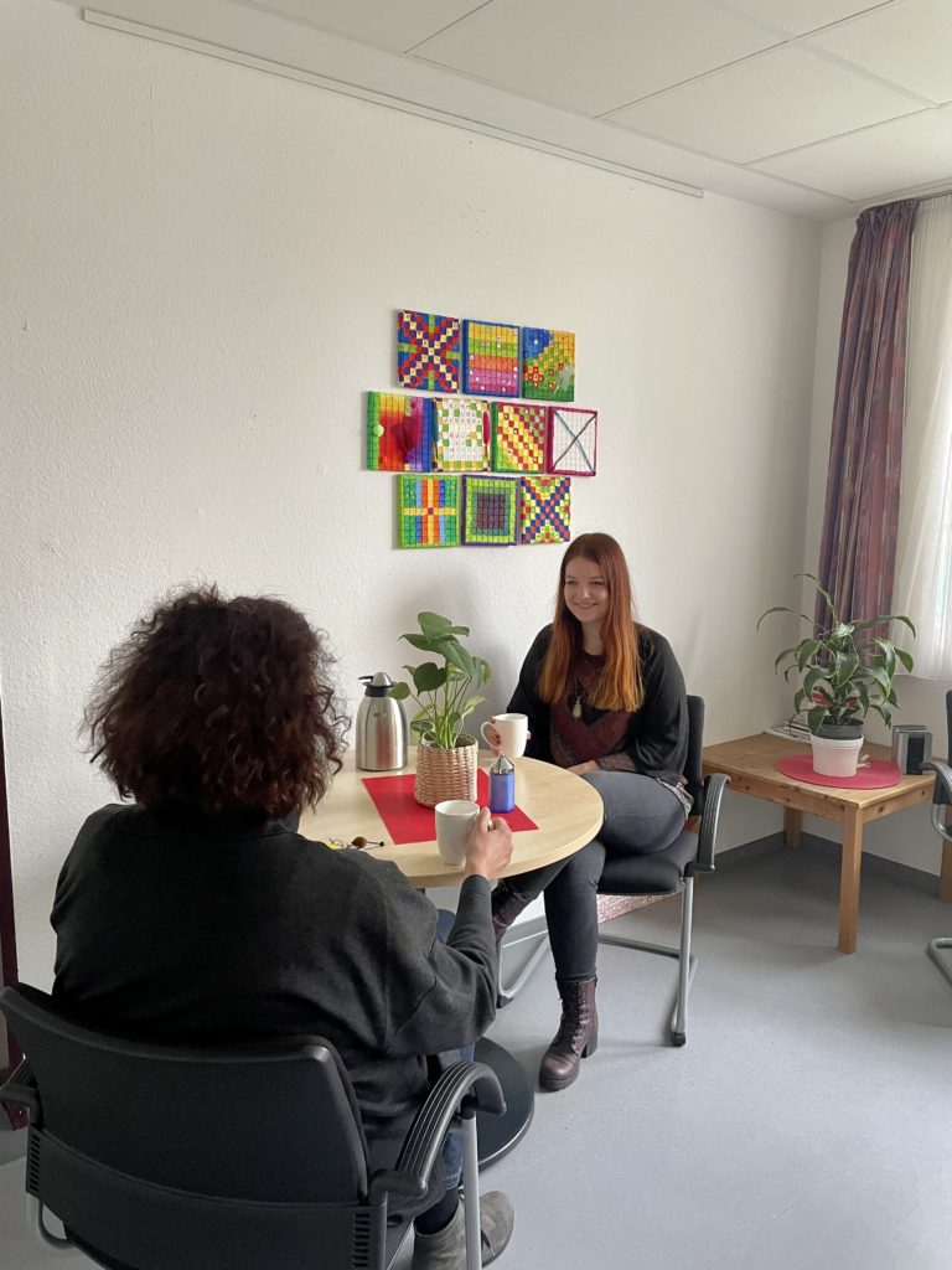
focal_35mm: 26
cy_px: 635
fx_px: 953
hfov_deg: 53.1
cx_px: 476
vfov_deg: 67.3
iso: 200
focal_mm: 4.2
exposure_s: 1/60
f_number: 1.6
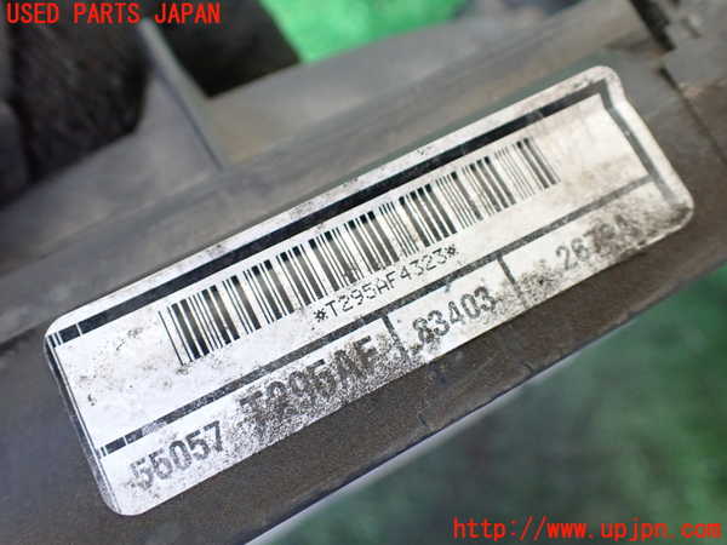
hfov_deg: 60.0
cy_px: 272
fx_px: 630
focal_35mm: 30
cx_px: 364
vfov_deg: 46.8
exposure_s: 1/80
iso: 800
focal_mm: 5.4
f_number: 2.3
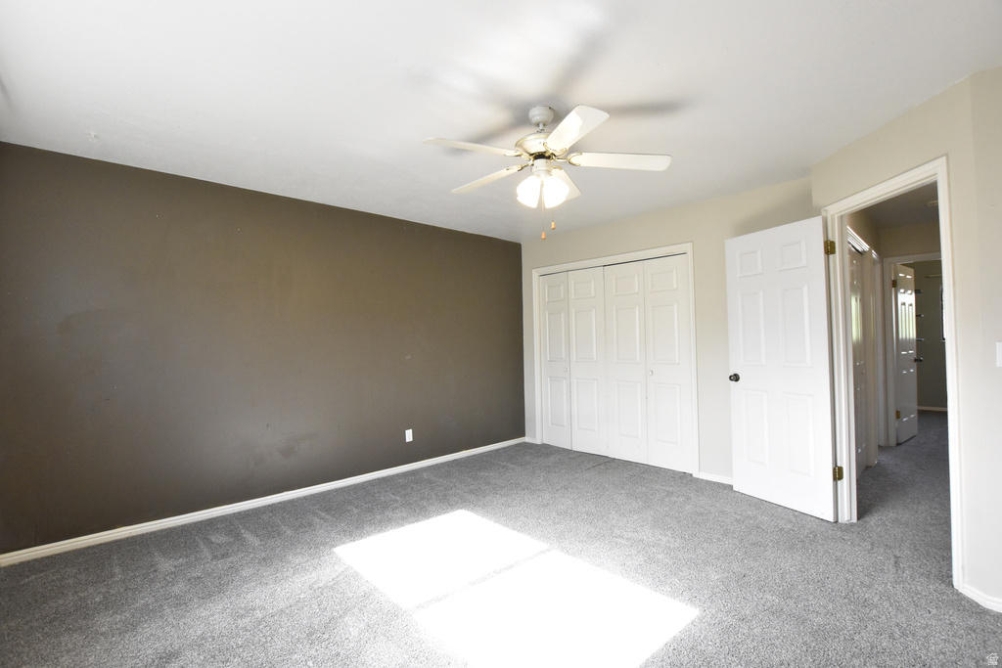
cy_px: 334
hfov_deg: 100.4
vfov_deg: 77.3
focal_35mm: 15
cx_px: 501
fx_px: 418
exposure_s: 1/250
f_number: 5.6
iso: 3200
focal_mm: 10
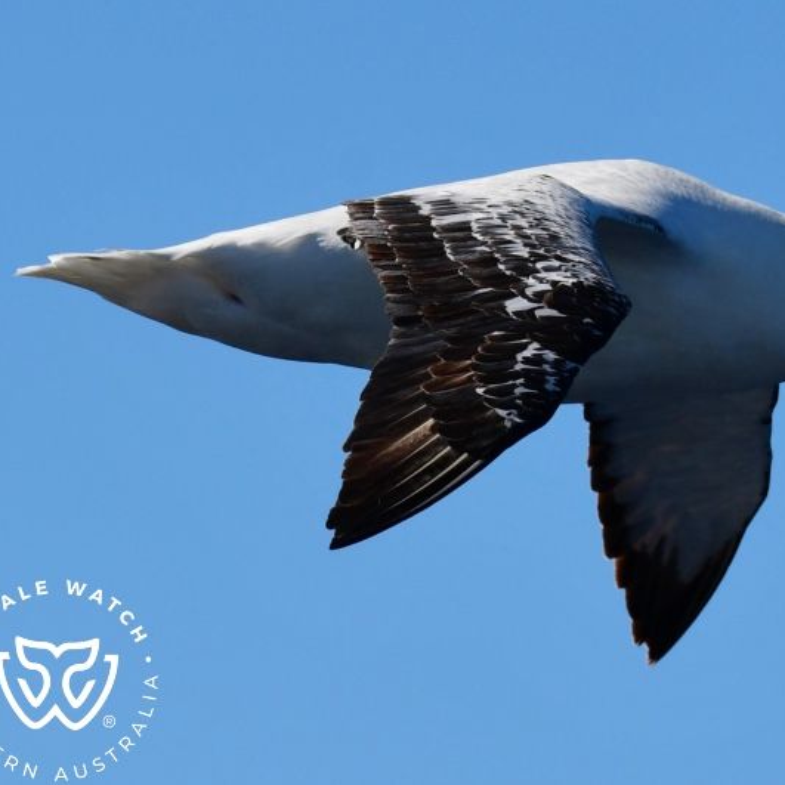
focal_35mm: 442
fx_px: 11340
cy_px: 392
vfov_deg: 4.0
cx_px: 543
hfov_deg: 4.0
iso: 200
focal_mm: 230
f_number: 8
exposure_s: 1/2000
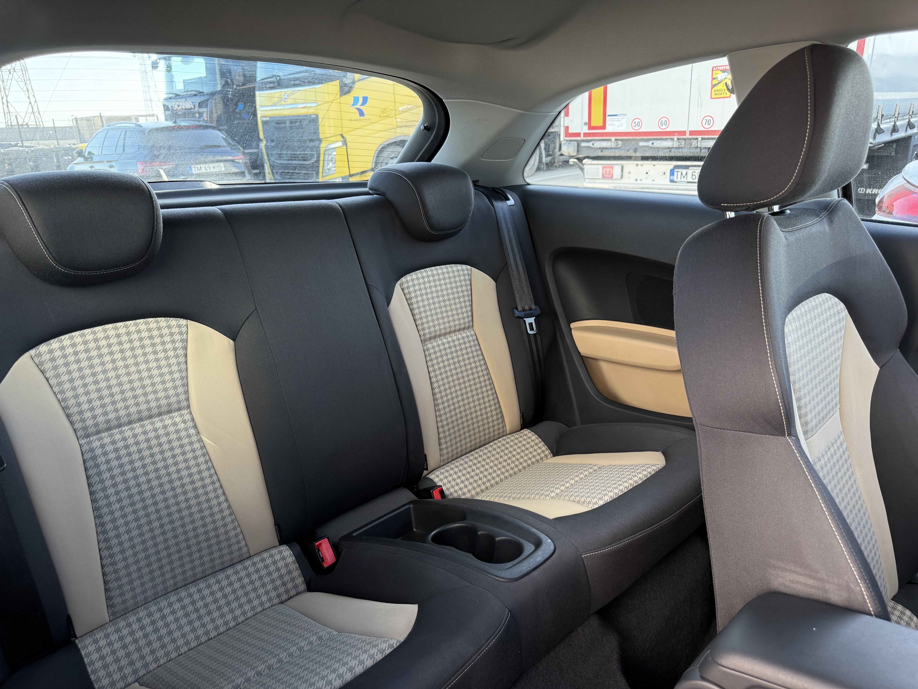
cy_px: 344
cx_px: 459
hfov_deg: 71.6
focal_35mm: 24
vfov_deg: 56.8
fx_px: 636
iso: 160
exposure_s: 1/234
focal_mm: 6.76
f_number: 1.78
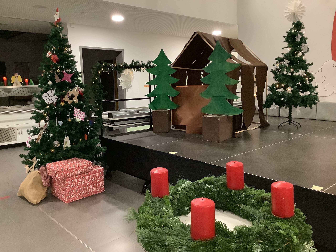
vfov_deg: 45.4
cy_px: 126
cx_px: 168
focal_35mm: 31
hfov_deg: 58.4
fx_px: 301
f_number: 2.4
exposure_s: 1/33
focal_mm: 3.3
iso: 320
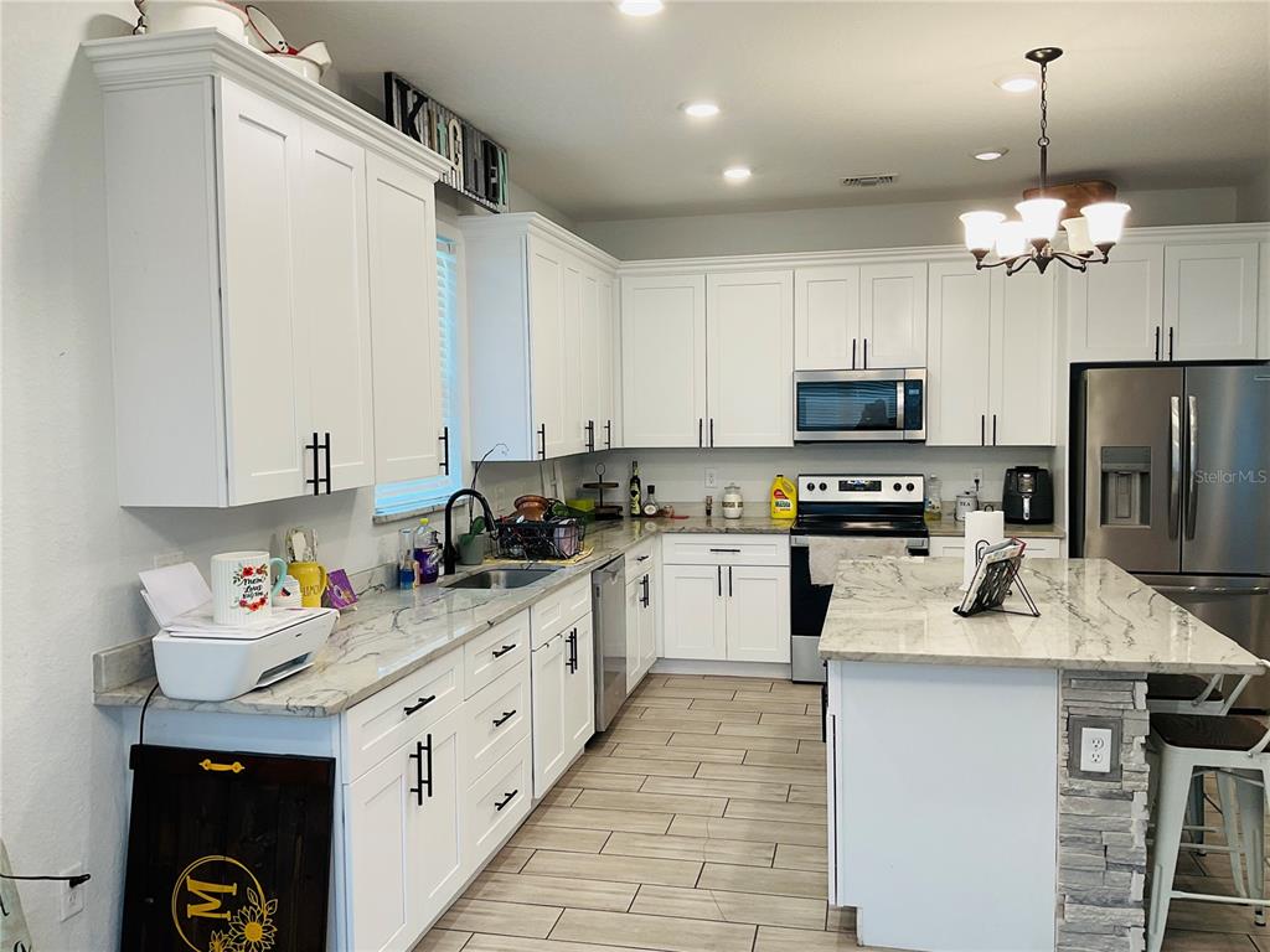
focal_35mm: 29
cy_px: 476
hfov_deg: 61.7
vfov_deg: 48.2
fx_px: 1064
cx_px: 635
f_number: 1.8
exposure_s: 1/60
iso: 32
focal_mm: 3
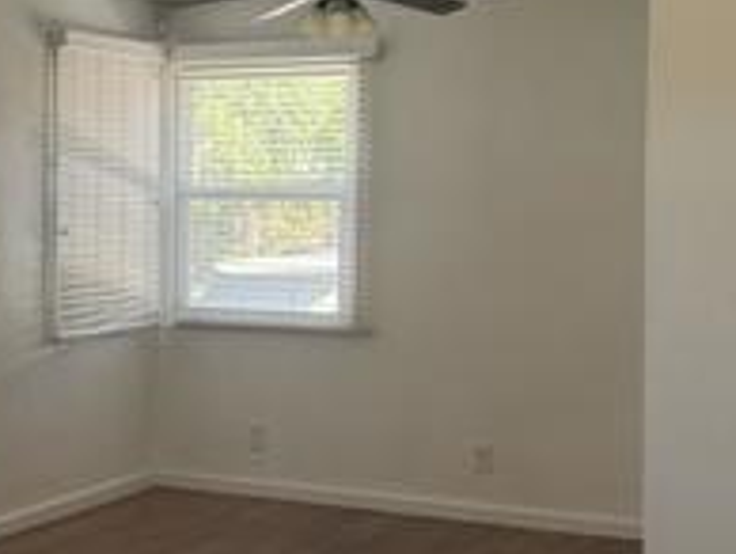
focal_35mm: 79
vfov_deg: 18.7
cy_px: 262
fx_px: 1682
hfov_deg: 23.7
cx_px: 8
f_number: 1.78
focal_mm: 6.76
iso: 100
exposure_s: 1/162
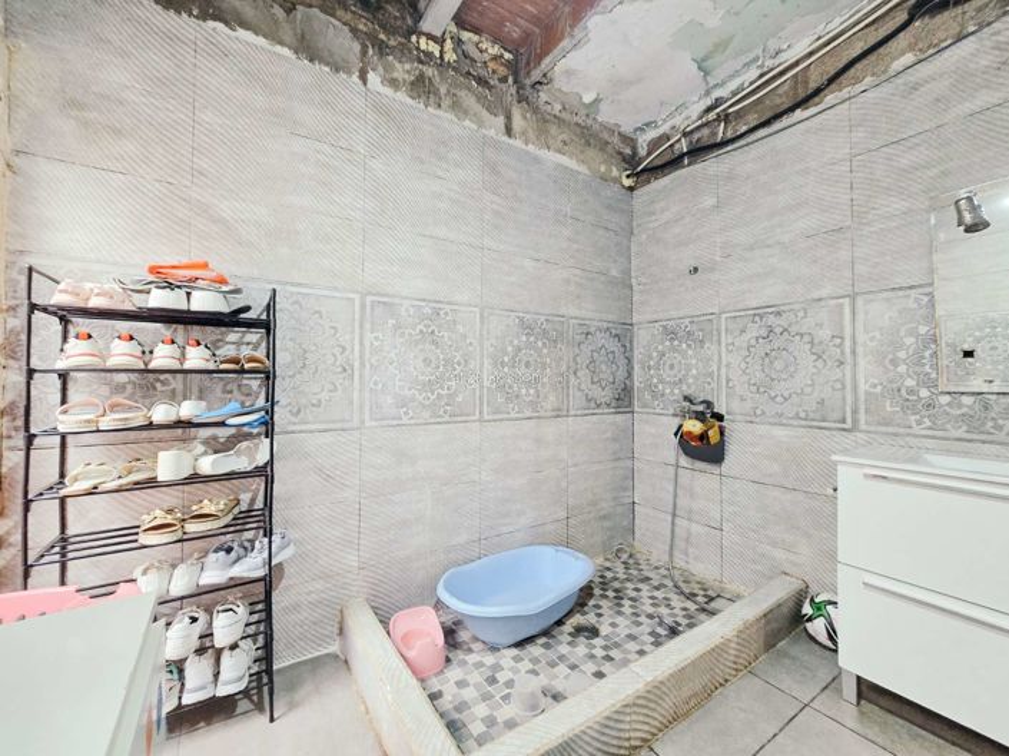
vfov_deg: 89.9
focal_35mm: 13
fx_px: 379
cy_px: 378
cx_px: 504
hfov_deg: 106.2
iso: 400
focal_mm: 2.2
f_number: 2.2
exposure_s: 1/50
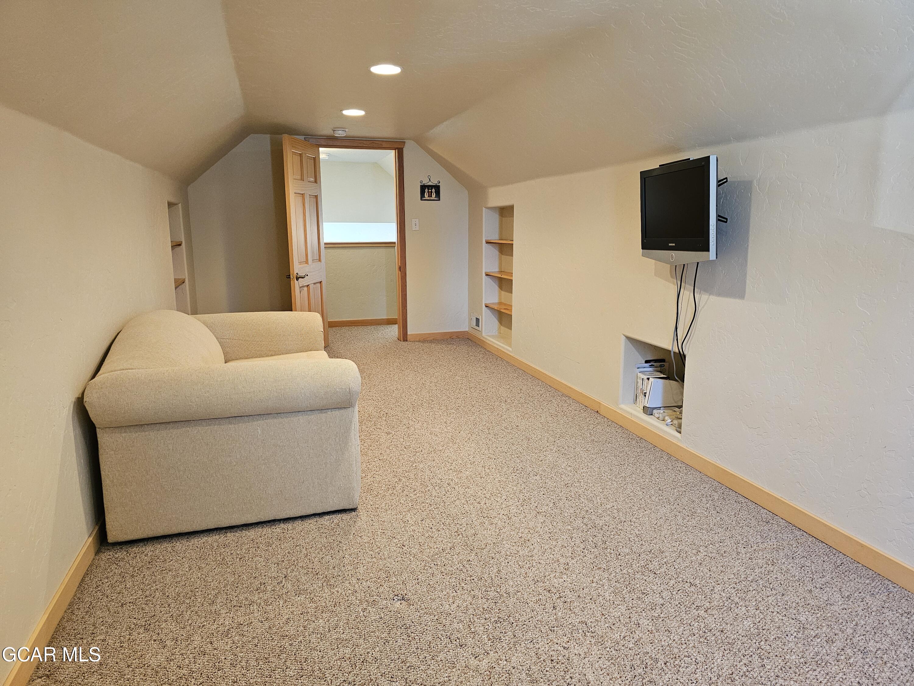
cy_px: 343
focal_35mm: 23
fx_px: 607
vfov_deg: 58.9
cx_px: 457
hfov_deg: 73.9
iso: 800
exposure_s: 1/120
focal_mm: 6.3
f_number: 1.7
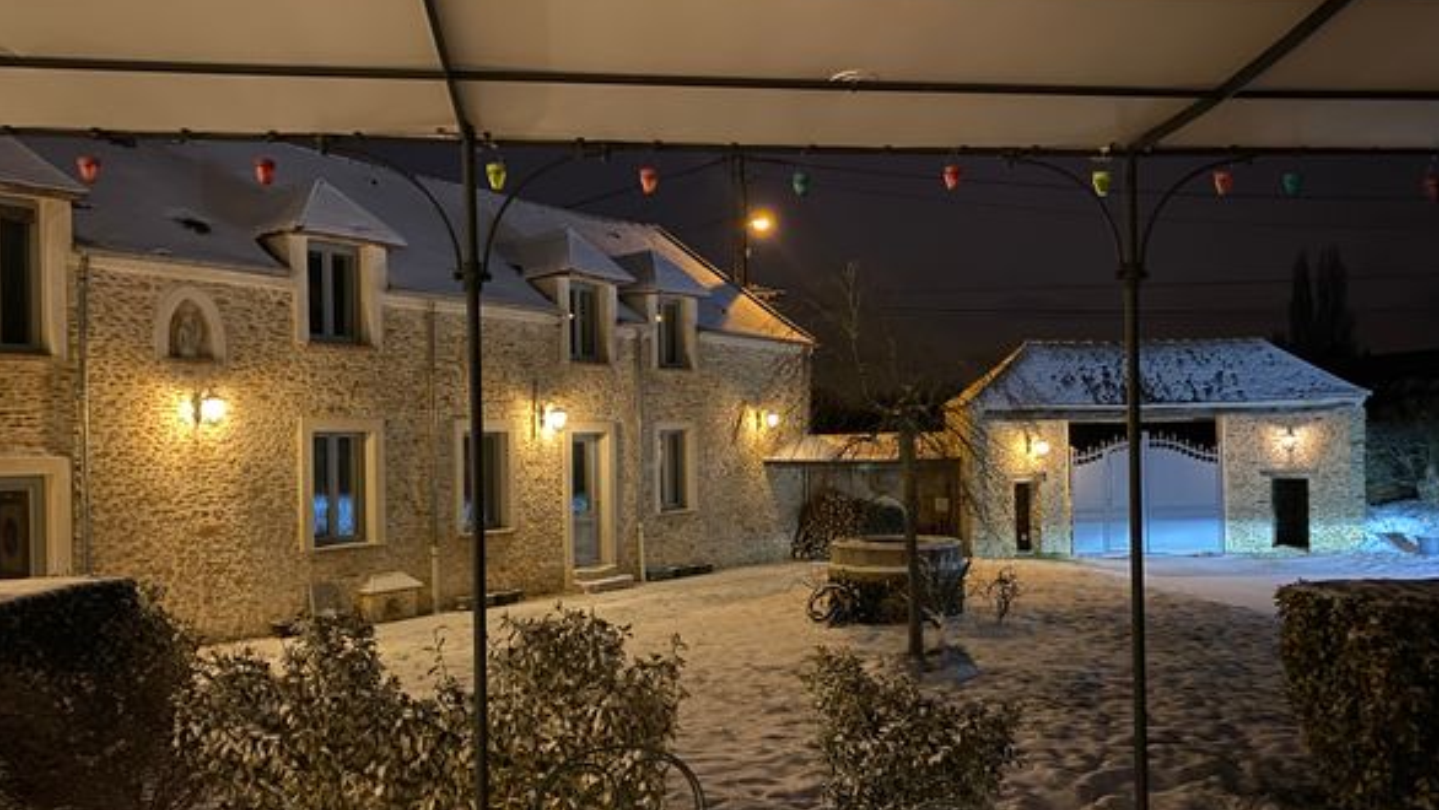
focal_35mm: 29
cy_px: 442
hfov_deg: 66.0
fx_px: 1107
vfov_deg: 40.2
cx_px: 712
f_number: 1.8
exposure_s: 1/8
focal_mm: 4.25
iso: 500
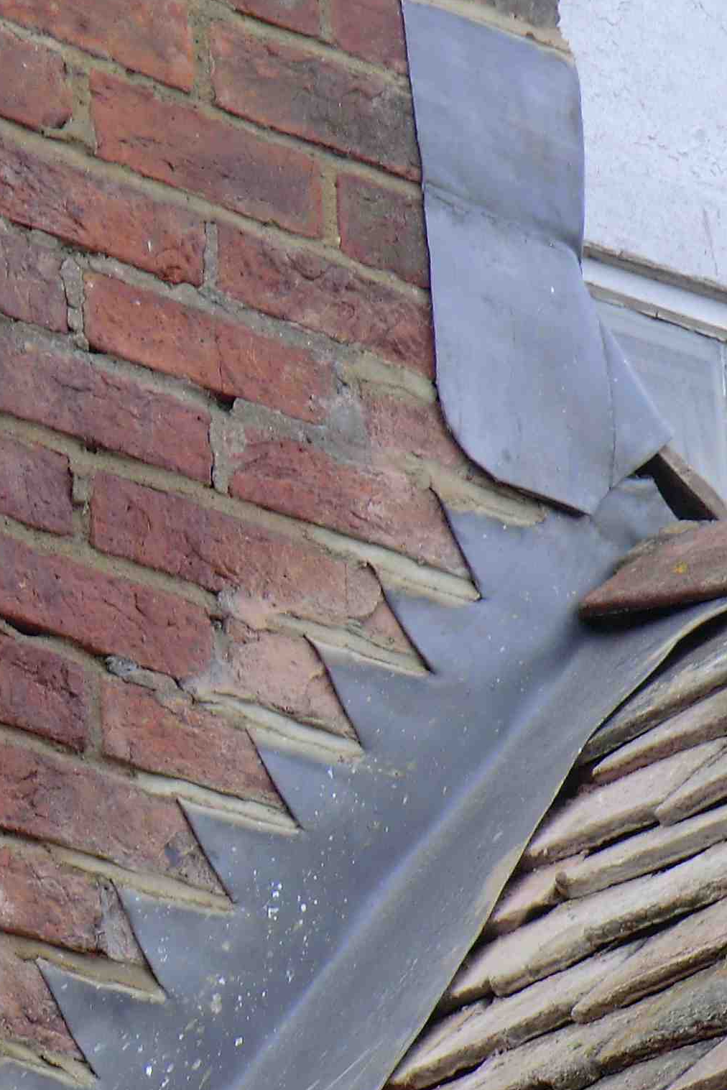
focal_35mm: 244
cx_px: -238
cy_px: 737
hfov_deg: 5.6
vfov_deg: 8.4
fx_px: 7387
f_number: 4.8
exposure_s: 1/80
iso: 64
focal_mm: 16
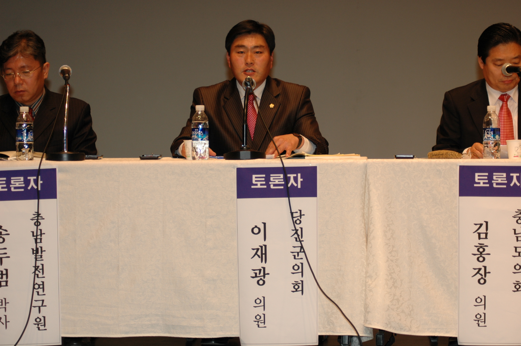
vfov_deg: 13.0
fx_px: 1518
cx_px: 260
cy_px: 173
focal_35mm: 105
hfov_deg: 19.5
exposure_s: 1/160
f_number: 4.5
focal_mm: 70
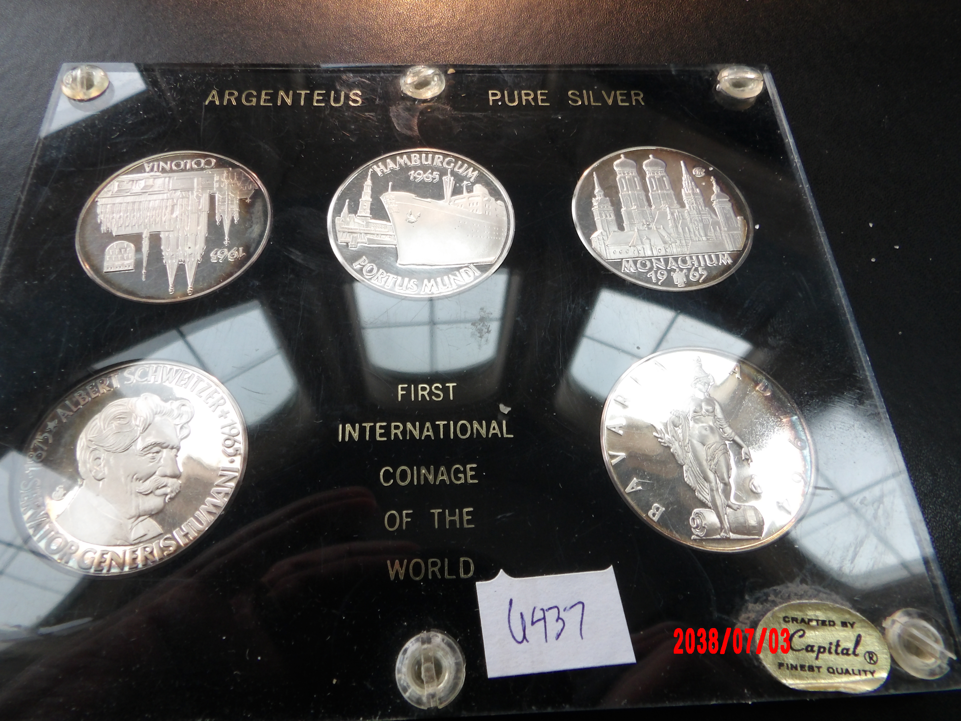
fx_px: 639
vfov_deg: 58.9
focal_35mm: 23
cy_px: 360
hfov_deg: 73.9
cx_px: 480
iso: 200
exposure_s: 1/30
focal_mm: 4.2
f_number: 4.1
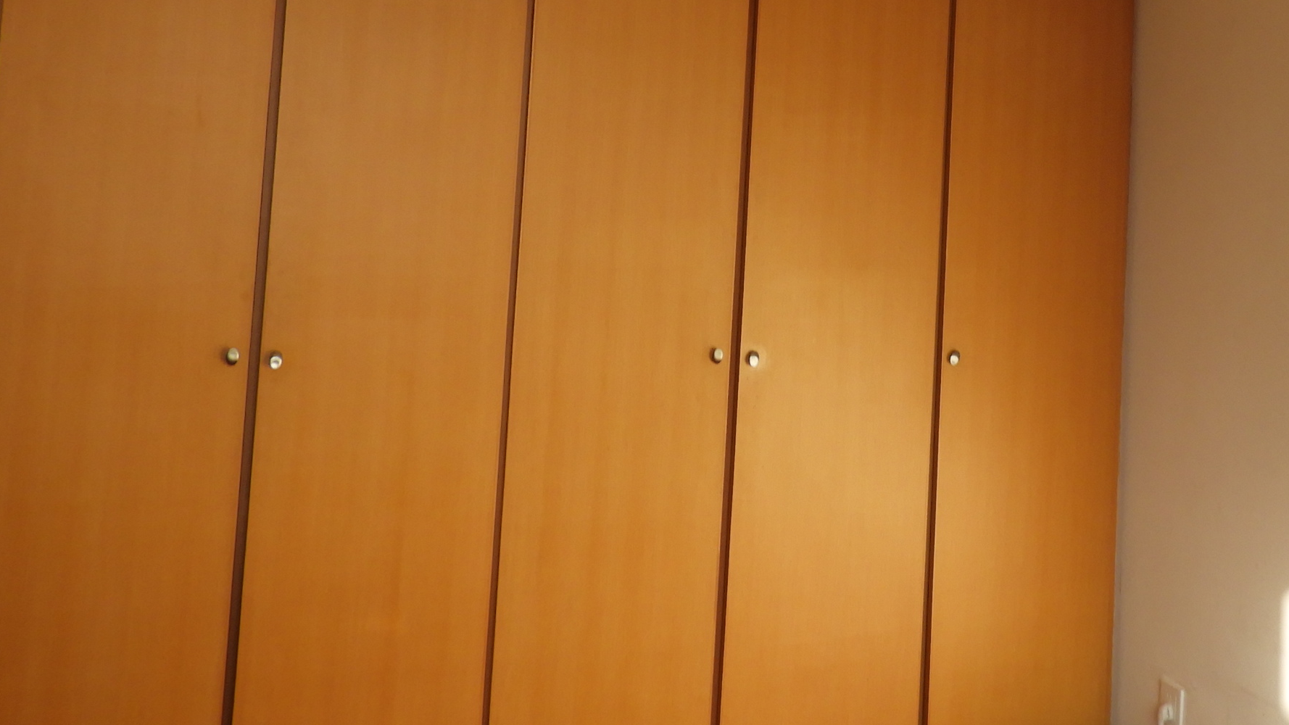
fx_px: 1641
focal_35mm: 48
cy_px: 62
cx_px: 982
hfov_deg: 41.5
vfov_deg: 24.2
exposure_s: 1/160
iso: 100
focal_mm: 4.3
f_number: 3.3
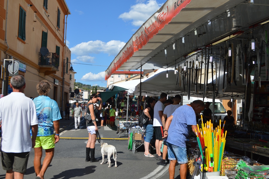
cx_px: 134
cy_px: 90
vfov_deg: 34.2
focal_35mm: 39
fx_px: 291
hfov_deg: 49.6
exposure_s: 1/320
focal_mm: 26
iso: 100
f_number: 9
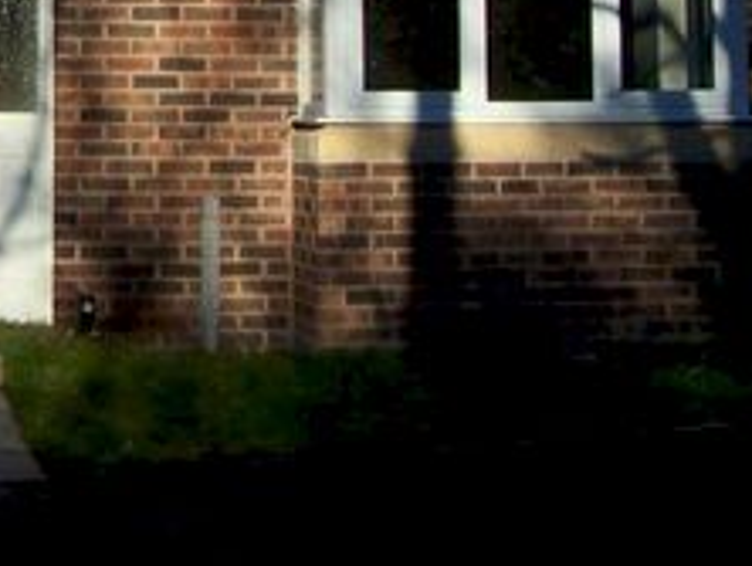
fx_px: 2327
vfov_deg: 13.1
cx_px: 17
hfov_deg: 17.9
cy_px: -297
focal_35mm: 107
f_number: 5.6
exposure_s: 1/350
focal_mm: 5.6
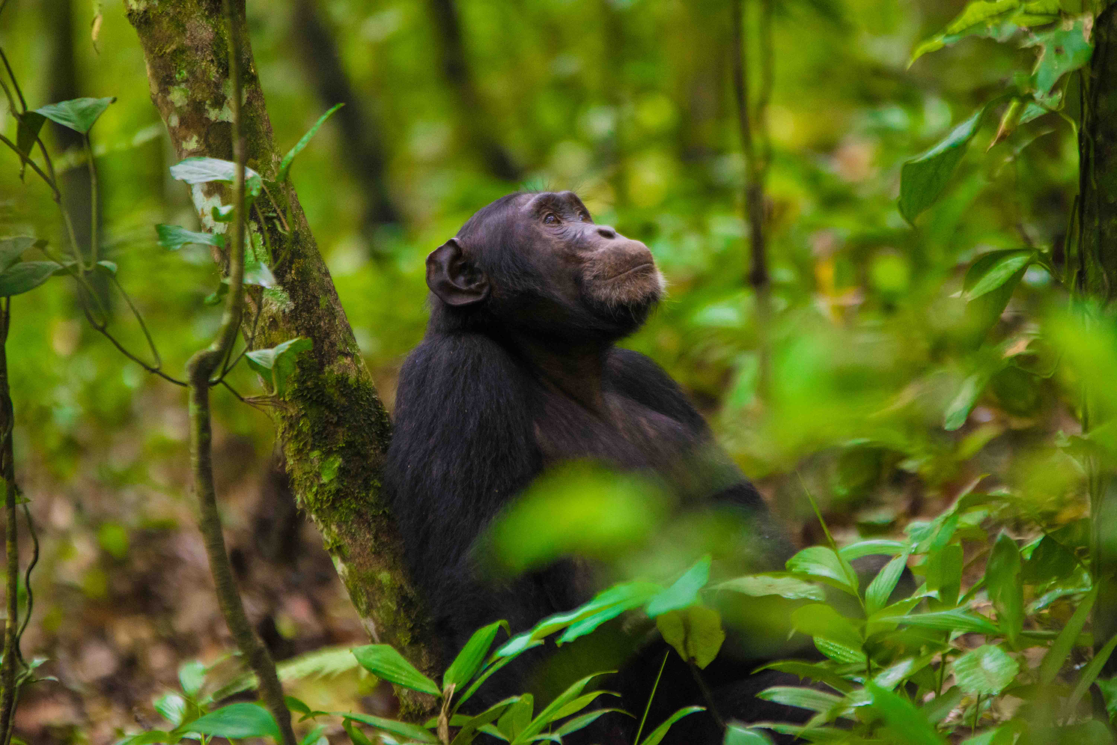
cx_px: 558
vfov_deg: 4.6
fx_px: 9308
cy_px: 372
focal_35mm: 300
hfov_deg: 6.9
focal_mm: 200
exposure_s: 1/250
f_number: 2.8
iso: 1600
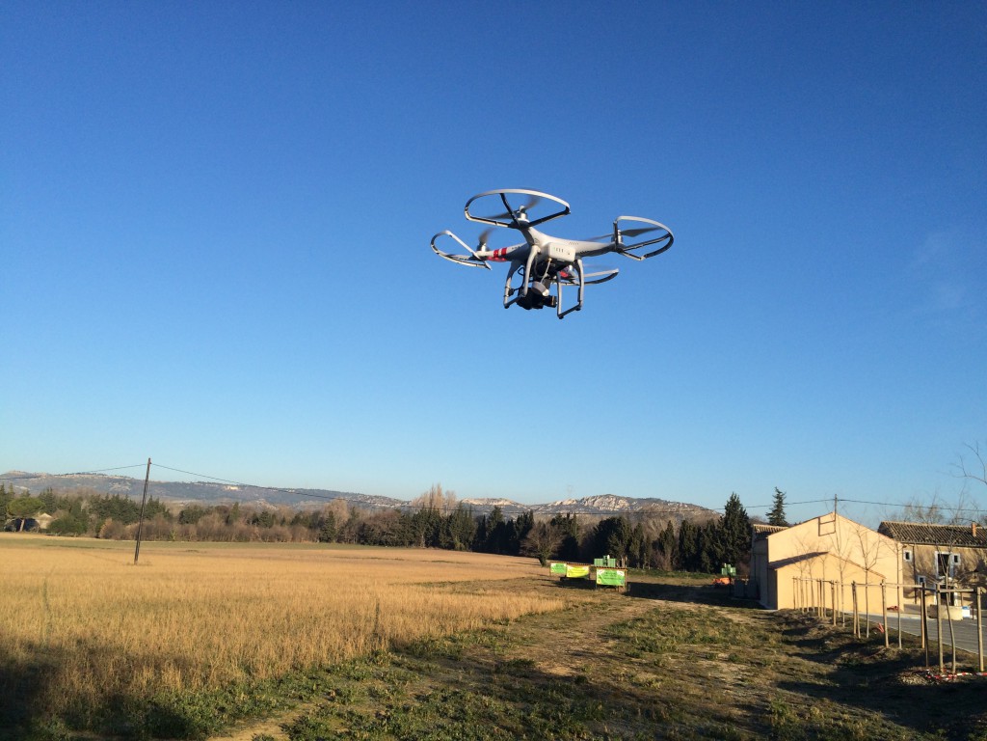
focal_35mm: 29
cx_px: 494
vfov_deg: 48.2
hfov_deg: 61.7
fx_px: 827
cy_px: 370
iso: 32
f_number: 2.2
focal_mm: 4.15
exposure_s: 1/2053
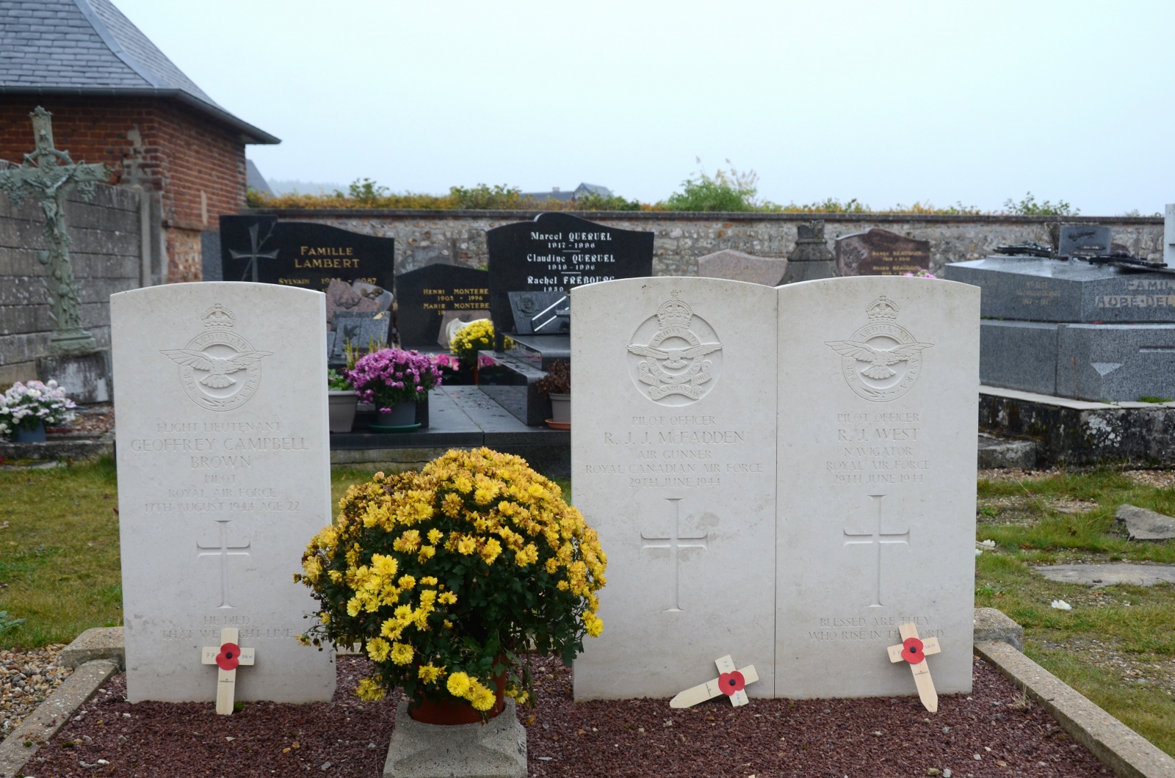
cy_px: 389
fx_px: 1319
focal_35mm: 40
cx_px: 588
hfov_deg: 48.0
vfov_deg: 32.9
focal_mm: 27
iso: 400
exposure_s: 1/200
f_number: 7.1
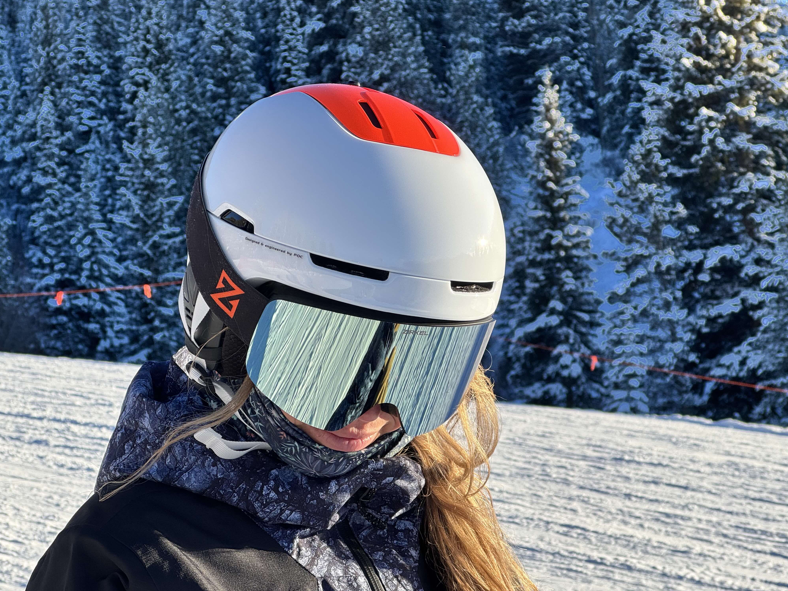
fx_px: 1776
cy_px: 292
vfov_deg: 18.9
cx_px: 399
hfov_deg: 25.0
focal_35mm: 78
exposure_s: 1/356
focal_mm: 9
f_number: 2.8
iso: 25
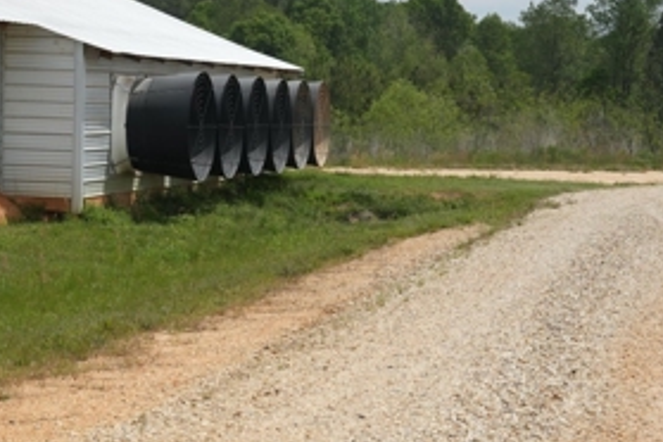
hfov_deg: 18.0
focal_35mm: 113
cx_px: 181
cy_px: 154
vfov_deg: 12.1
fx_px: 2081
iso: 400
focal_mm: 70
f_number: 11
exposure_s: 1/640
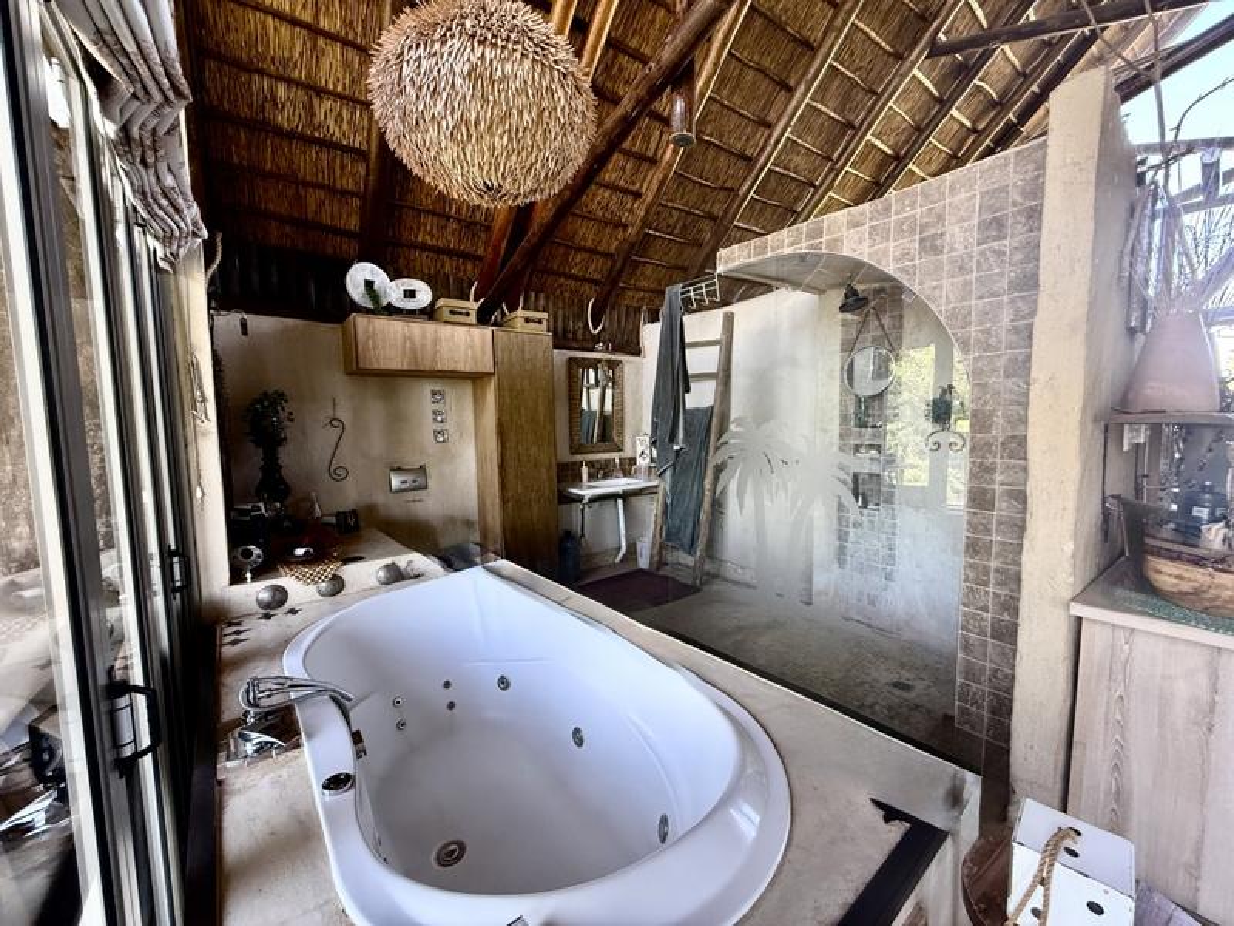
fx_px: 499
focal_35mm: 14
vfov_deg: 85.7
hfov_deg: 102.1
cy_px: 463
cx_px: 617
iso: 250
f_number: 2.2
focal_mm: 2.22
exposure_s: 1/99
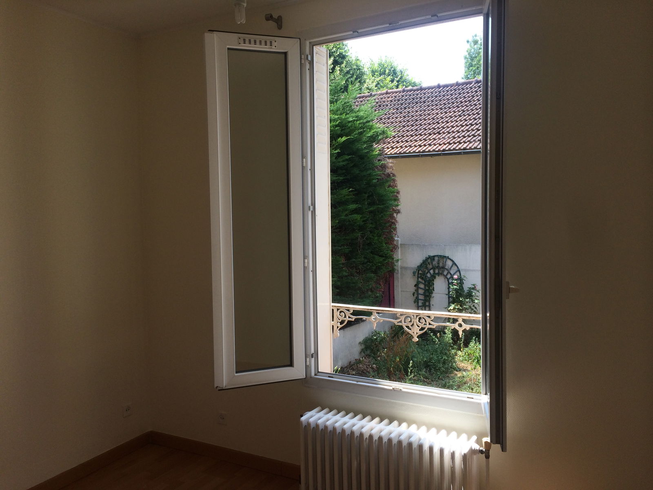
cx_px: 326
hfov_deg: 60.0
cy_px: 245
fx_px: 566
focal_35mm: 30
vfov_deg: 46.8
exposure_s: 1/586
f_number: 2.2
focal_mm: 4.12
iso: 32
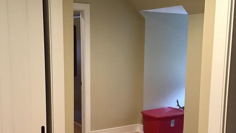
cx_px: 119
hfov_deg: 42.1
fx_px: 307
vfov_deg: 24.3
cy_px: 91
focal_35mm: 49
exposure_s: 1/20
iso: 200
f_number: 2.4
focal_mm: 3.3
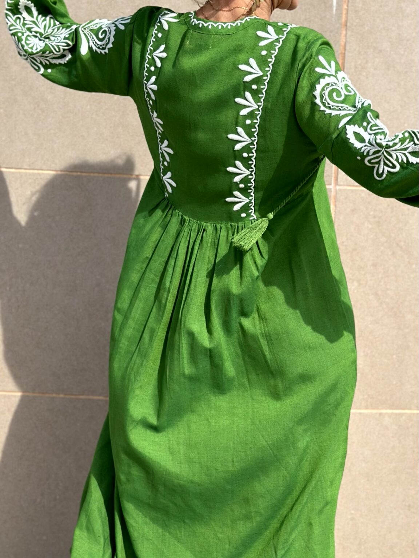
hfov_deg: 30.3
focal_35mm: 48
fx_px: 775
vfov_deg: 39.7
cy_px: 279
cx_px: 210
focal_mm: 6.86
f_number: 1.78
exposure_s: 1/5000
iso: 100
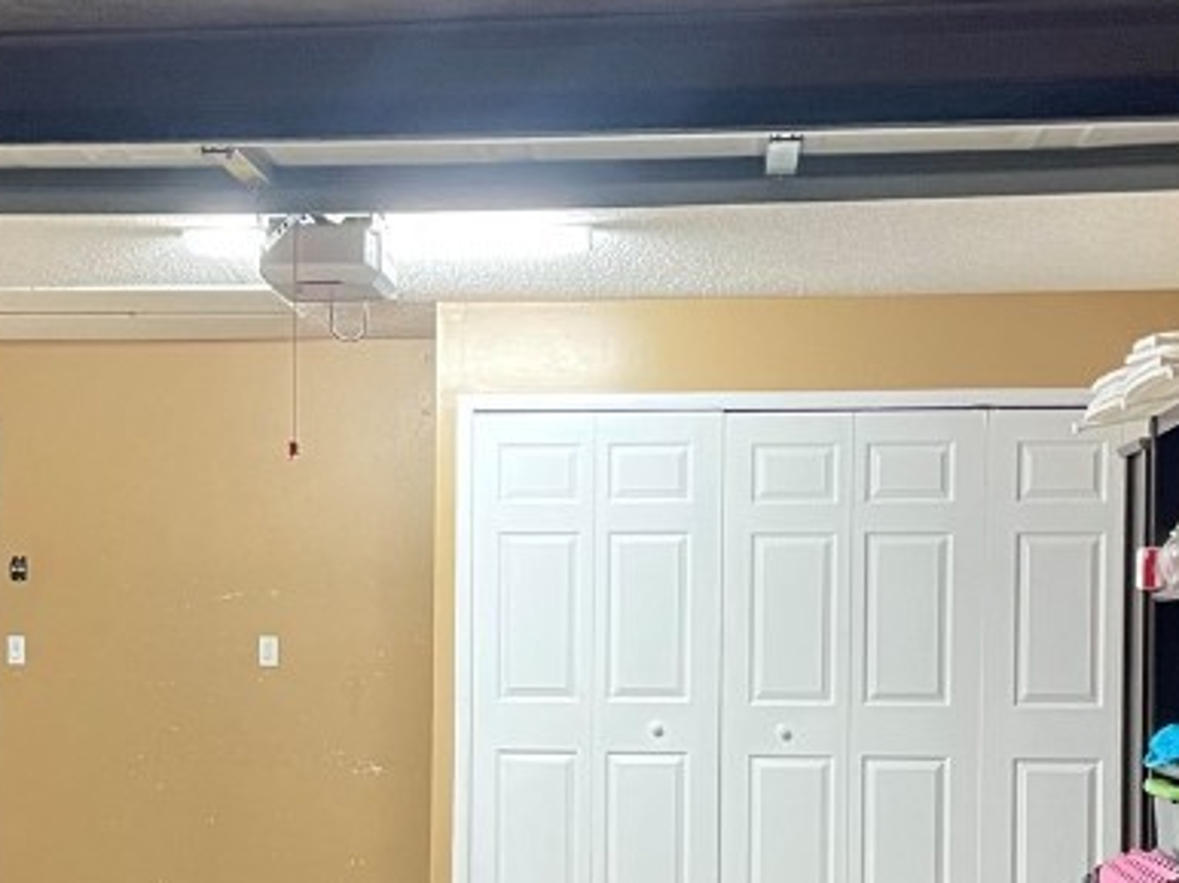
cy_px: 755
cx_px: 394
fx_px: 2349
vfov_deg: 20.9
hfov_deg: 28.0
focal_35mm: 69
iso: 640
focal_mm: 4.2
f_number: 1.6
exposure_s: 1/30
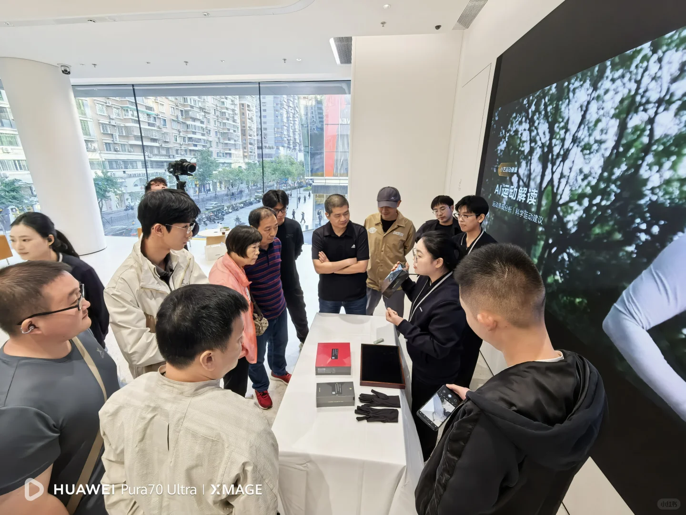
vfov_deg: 89.9
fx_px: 258
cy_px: 258
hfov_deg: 106.2
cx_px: 343
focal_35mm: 13
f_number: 2.2
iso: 160
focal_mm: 1.95
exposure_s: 1/100
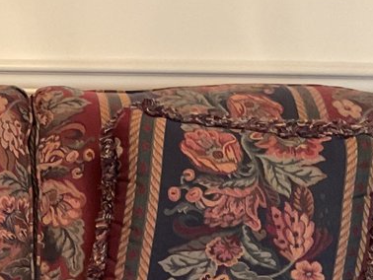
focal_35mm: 116
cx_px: -138
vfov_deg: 12.2
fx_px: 1251
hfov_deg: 15.9
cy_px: 406
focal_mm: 3
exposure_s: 1/40
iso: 320
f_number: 1.8
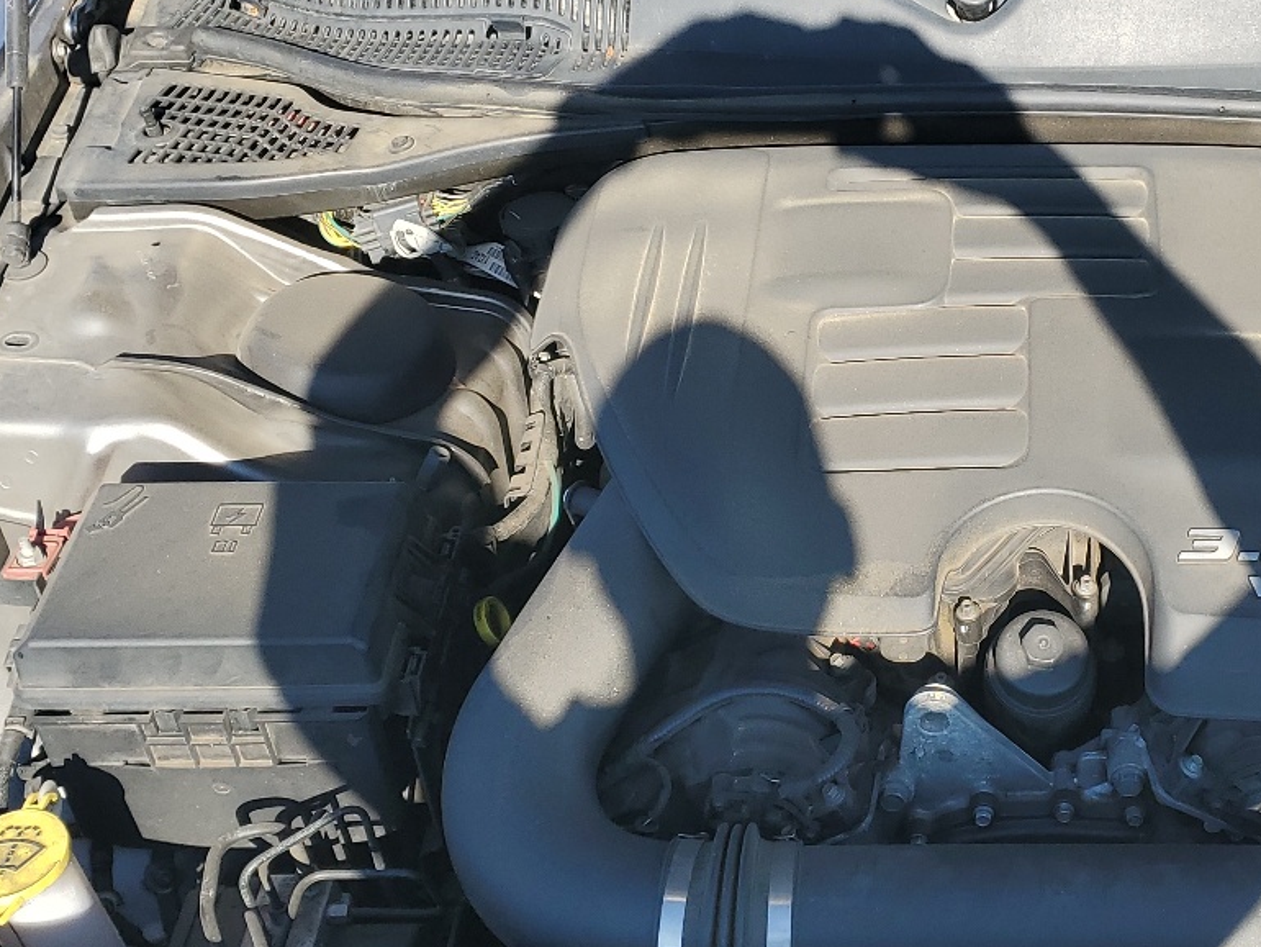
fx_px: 1968
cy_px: 436
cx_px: 1035
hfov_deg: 34.3
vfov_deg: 27.0
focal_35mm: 54
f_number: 1.5
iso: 50
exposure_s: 1/1250
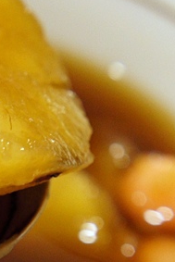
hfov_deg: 6.2
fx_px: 1595
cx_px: -45
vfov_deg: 9.4
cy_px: 186
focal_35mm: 219
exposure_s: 1/25
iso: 1600
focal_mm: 46
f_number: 6.3
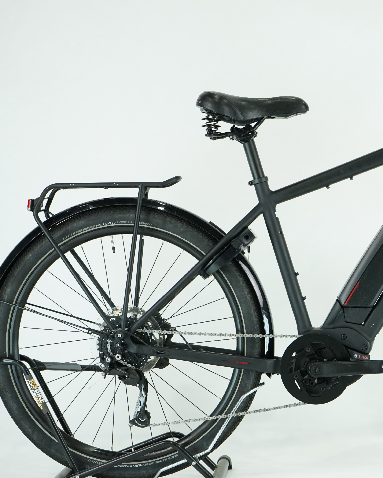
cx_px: 346
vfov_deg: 21.0
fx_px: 1289
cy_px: 239
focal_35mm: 91
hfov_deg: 16.7
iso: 1600
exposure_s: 1/200
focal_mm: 64
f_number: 5.6
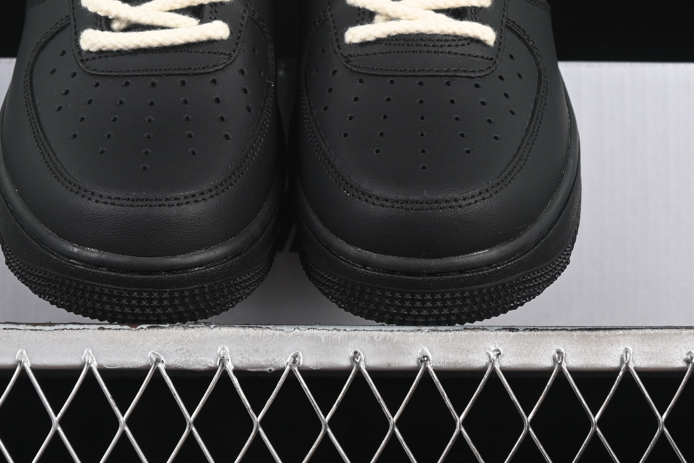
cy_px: 71
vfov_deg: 10.4
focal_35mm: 132
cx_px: 295
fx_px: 2545
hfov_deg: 15.5
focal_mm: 50
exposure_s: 1/50
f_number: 6.3
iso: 160
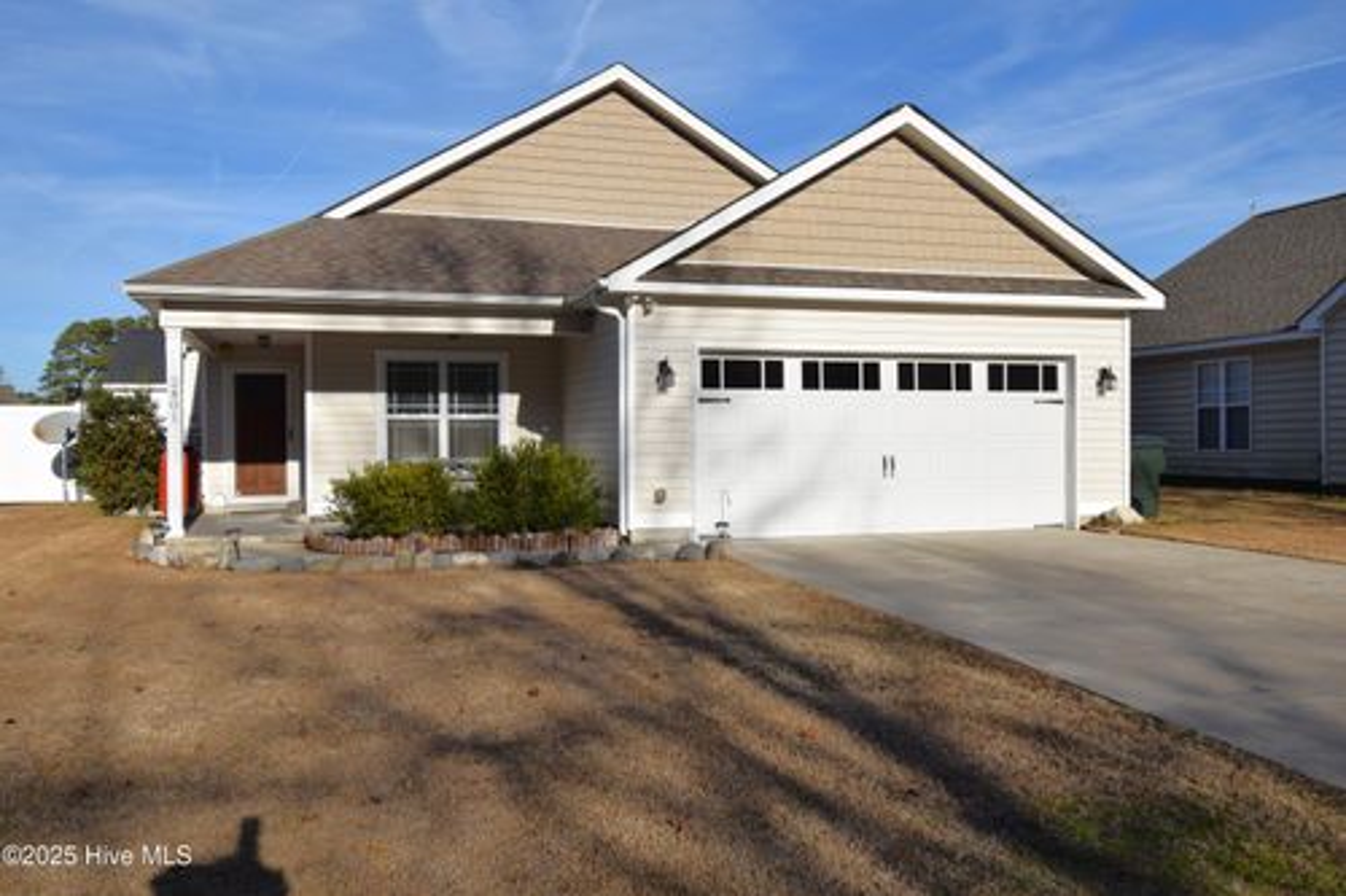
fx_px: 1121
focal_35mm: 30
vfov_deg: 43.6
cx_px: 673
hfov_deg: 61.9
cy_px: 448
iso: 200
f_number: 10
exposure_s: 1/400
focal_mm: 20
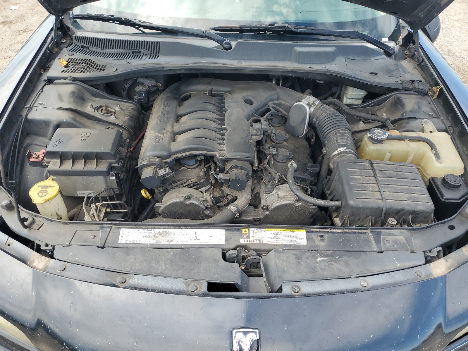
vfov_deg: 53.1
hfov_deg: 67.3
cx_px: 234
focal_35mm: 26
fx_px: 352
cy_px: 176
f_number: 1.5
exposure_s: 1/667
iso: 50
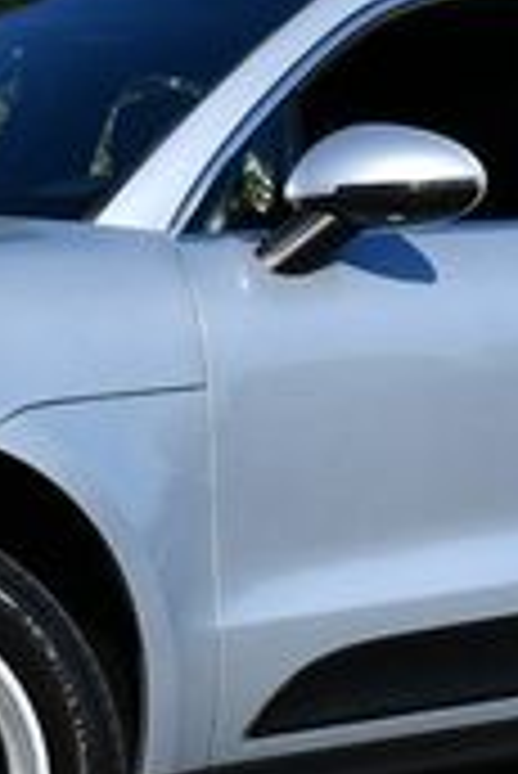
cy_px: 279
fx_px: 3360
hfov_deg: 8.8
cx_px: 27
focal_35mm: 156
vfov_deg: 13.1
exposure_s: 1/320
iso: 100
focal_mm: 21
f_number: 9
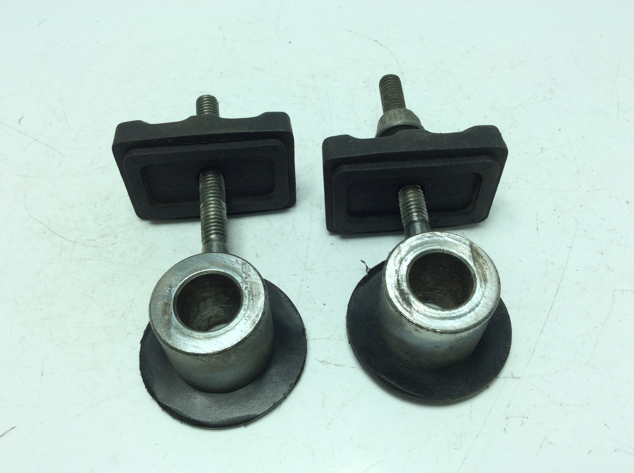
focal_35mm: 32
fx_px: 585
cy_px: 236
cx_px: 317
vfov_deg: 44.1
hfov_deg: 56.9
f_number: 2.4
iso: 32
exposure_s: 1/427
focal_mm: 3.3
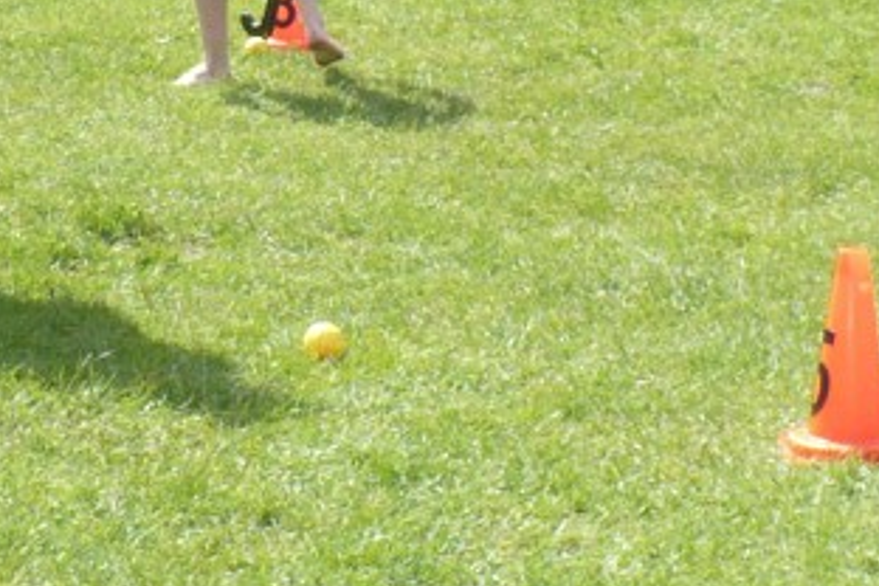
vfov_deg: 9.1
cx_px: 530
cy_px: -189
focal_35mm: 148
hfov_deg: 13.9
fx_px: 3613
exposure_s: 1/640
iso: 100
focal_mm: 6.1
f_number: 2.8
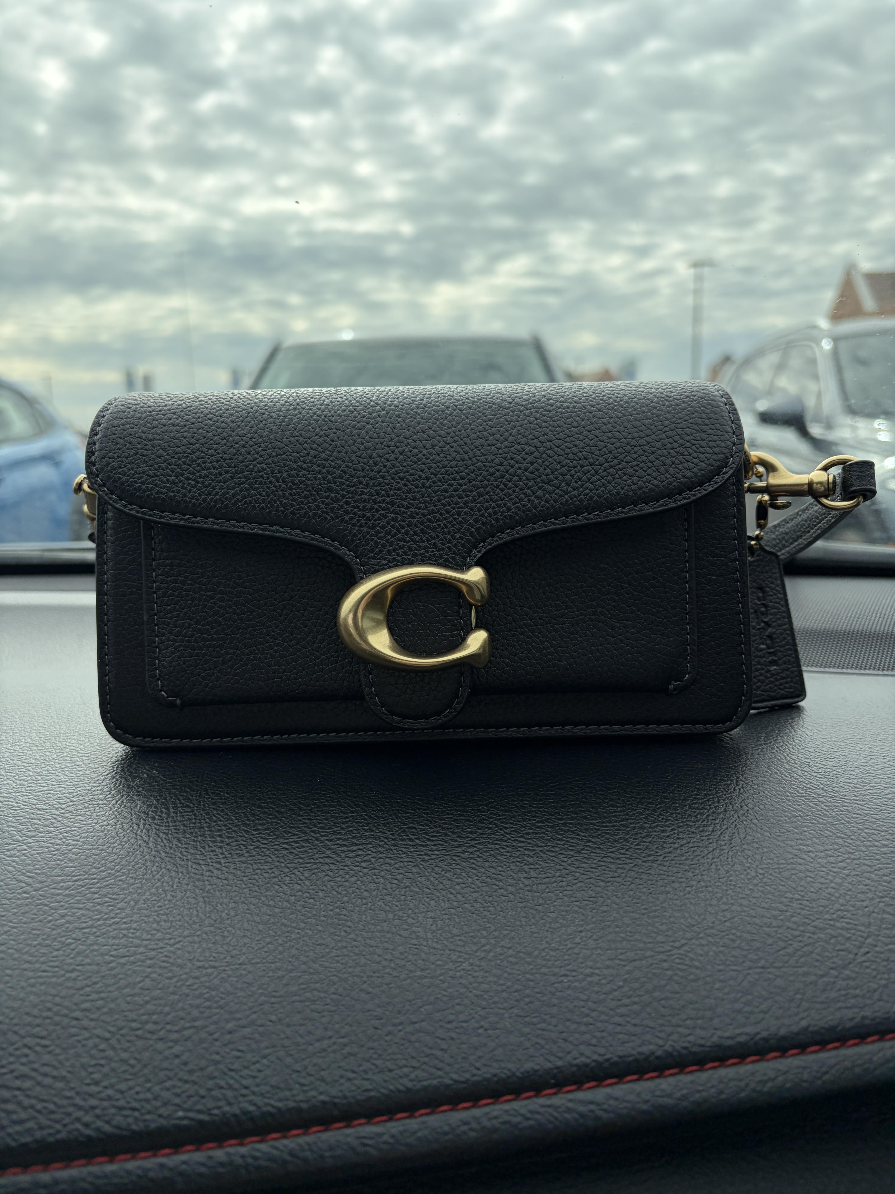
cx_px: 448
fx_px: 896
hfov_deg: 53.1
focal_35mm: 26
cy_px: 597
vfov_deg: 67.3
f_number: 1.6
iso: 50
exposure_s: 1/2865
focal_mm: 5.96
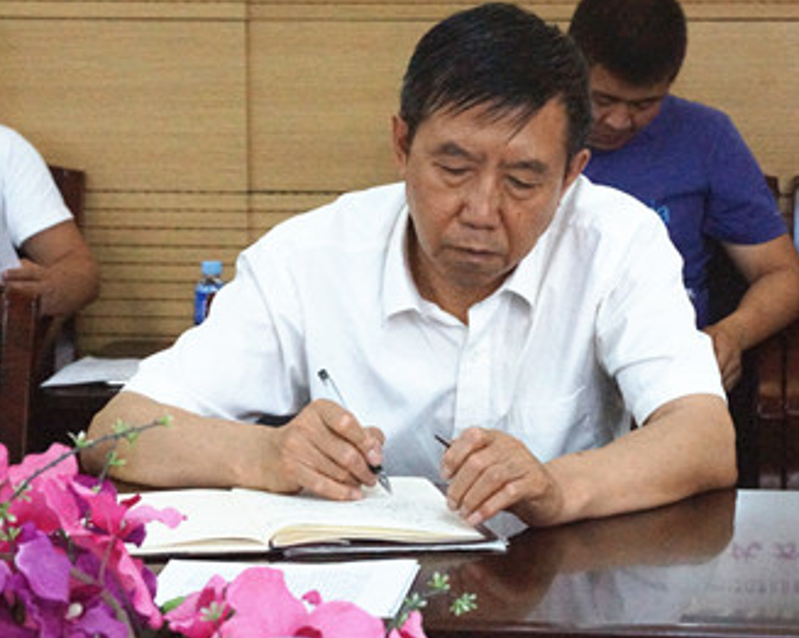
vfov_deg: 11.8
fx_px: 3095
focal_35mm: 131
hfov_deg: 14.7
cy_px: 312
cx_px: 419
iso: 6400
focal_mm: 70
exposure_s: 1/80
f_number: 10
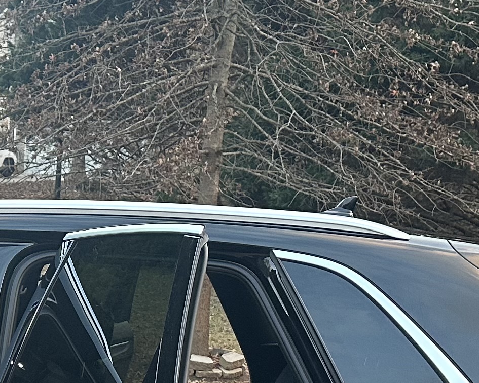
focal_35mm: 100
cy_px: 504
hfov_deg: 18.6
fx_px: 1418
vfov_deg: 14.7
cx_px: -8
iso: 250
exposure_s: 1/116
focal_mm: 6.86
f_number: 1.78
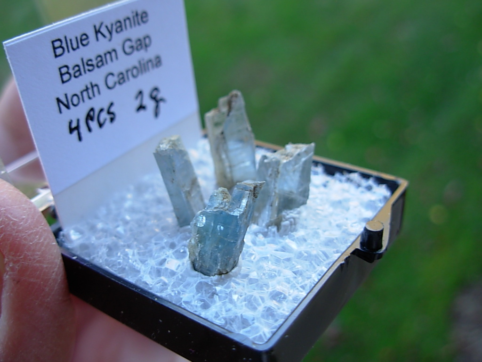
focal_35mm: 38
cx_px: 241
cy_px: 181
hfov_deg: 49.0
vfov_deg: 37.7
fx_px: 529
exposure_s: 1/42.7
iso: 50
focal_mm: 6.3
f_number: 2.9
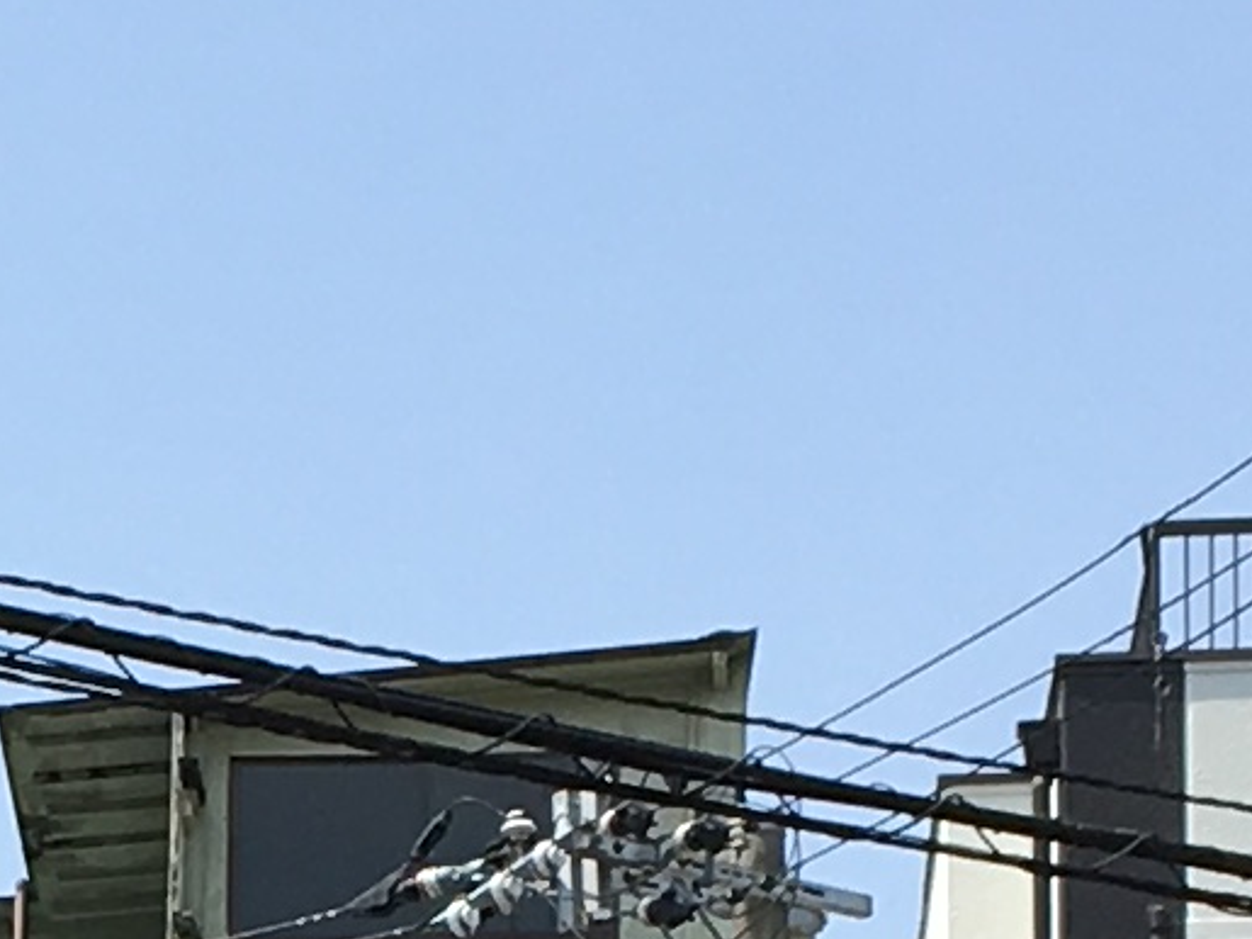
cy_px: 2265
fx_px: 8208
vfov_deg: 6.2
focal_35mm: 227
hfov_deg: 8.6
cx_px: -481
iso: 25
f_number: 2.2
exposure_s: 1/1425
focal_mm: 4.15
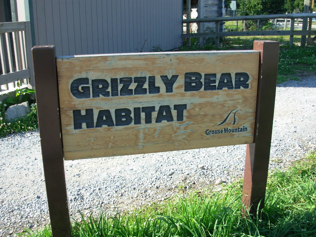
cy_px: 118
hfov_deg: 49.0
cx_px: 158
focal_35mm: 38
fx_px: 347
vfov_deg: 37.7
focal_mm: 6.3
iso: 50
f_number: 2.9
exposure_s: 1/342
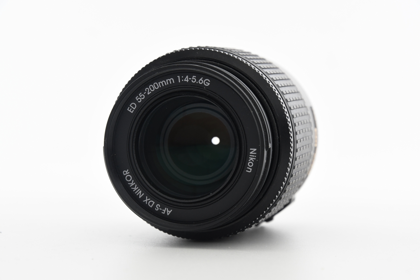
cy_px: 140
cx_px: 210
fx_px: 1400
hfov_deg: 17.1
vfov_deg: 11.4
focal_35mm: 120
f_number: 8
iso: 1000
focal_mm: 80
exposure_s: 1/160
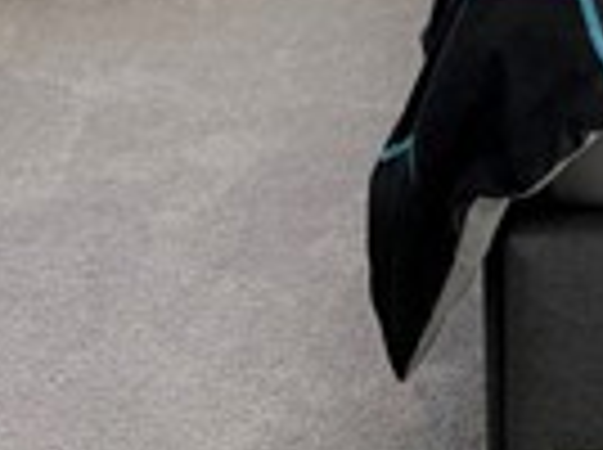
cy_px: -464
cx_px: 693
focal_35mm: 115
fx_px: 2000
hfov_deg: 16.5
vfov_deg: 11.5
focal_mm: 6.76
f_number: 1.78
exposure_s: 1/563
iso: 100
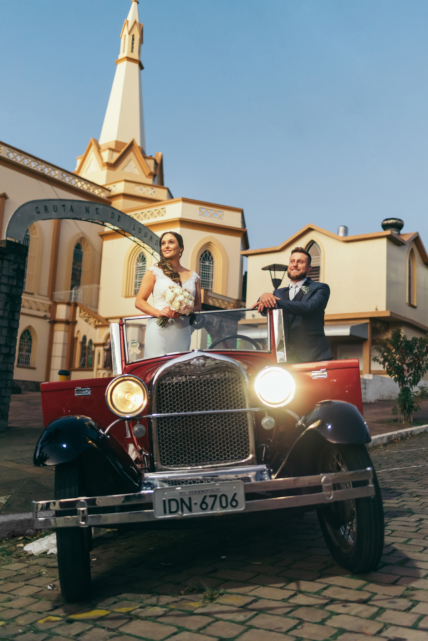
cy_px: 320
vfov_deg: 54.4
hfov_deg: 37.9
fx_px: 624
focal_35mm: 35
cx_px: 214
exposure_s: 1/400
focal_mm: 35
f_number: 1.8
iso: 1600
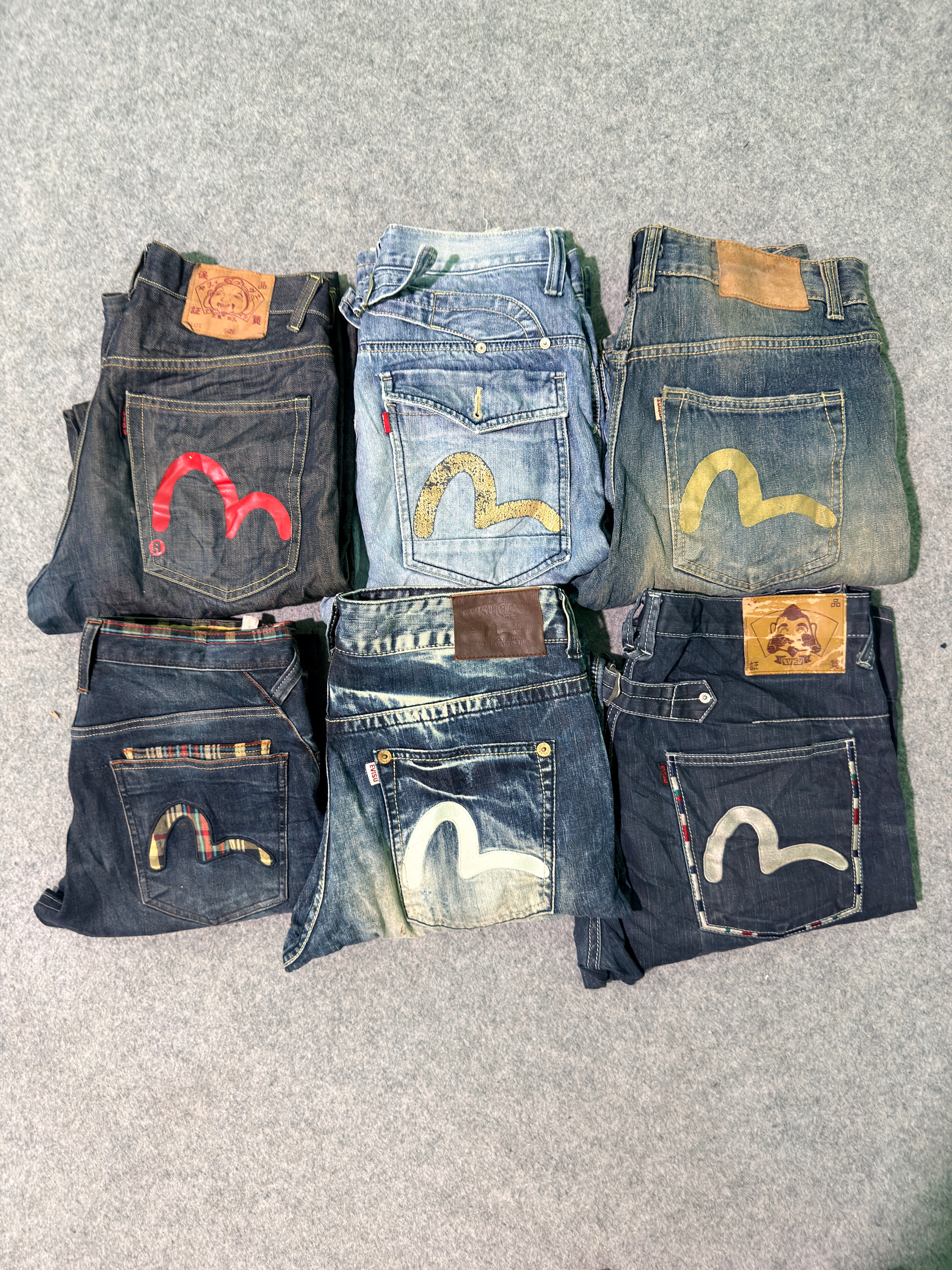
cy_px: 635
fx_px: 880
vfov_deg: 71.6
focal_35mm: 24
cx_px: 476
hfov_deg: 56.8
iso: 500
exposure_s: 1/33
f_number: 1.78
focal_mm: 6.76
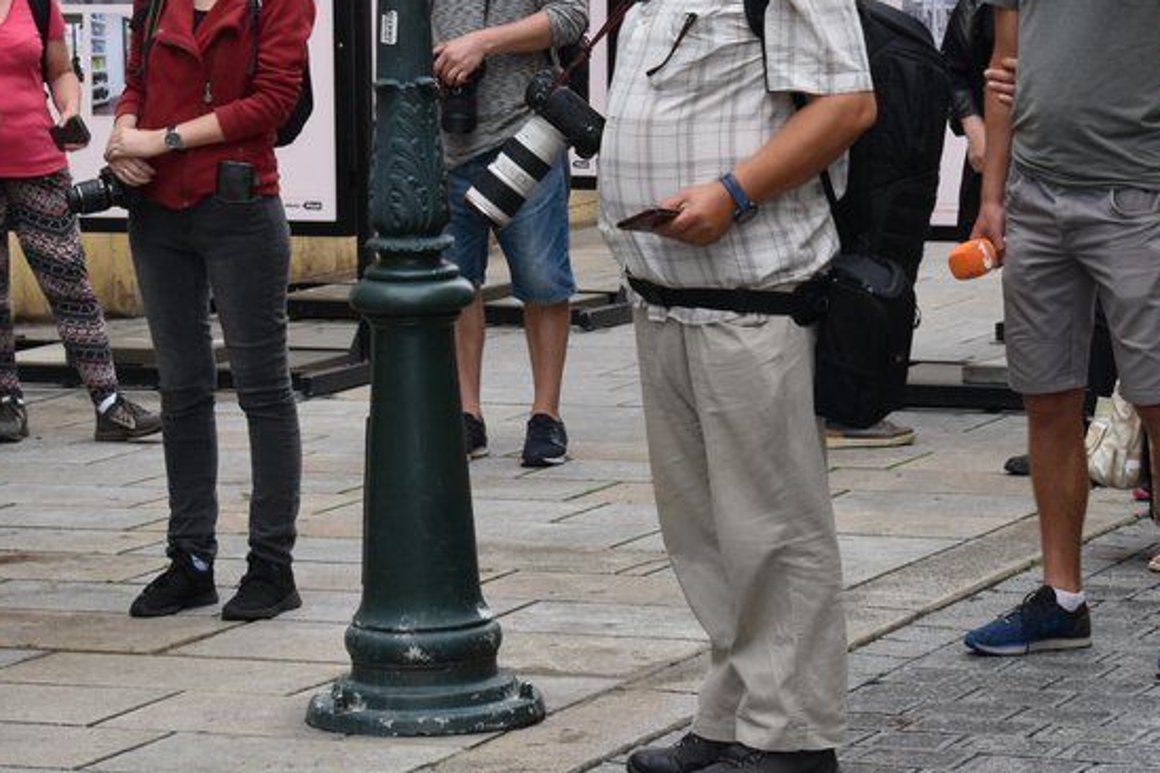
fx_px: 4960
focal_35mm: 154
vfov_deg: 8.9
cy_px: 58
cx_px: 651
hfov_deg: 13.3
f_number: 8
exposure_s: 1/100
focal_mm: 55
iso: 160
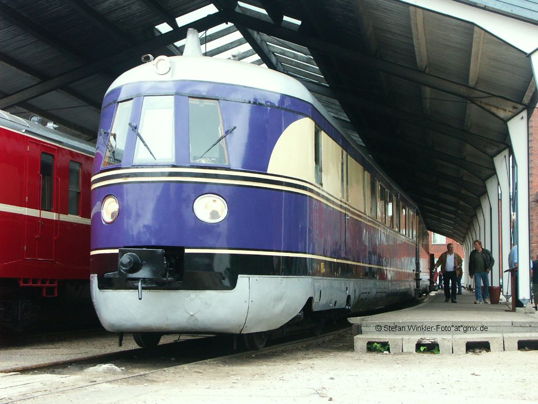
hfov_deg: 28.6
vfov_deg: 21.6
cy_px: 202
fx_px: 1057
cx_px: 269
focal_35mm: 68
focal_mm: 17.44
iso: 200
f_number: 5
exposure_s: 1/160
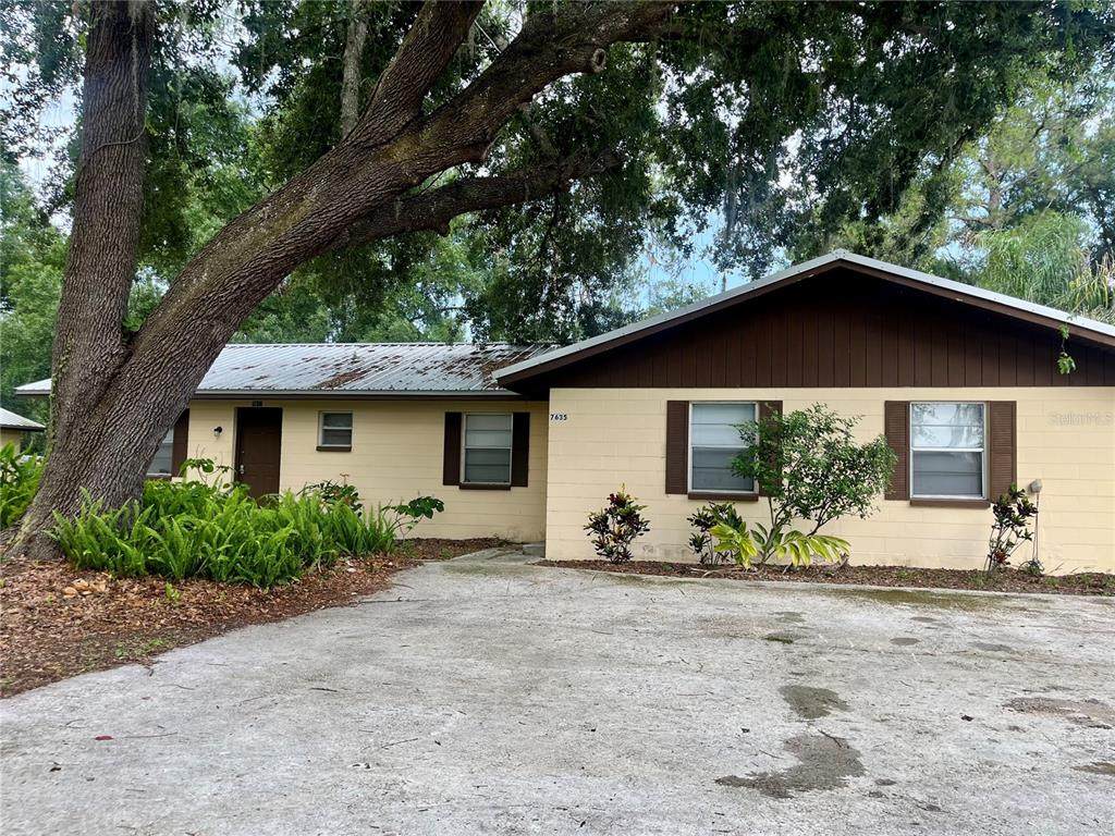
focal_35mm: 26
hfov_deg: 67.3
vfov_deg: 53.1
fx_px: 837
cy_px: 418
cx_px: 558
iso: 50
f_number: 1.6
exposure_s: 1/298
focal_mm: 5.1
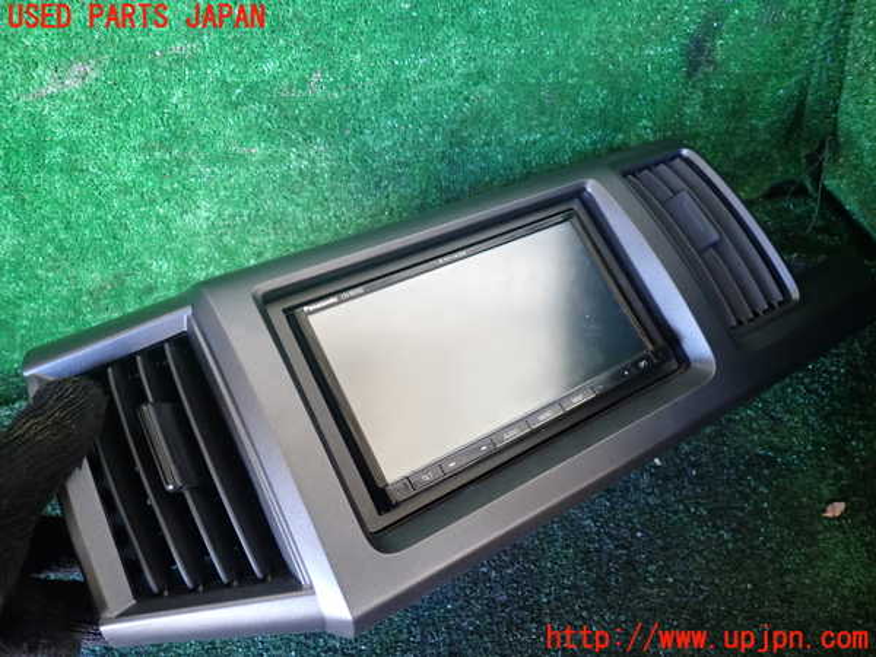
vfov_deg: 54.9
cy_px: 328
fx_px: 633
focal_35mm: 25
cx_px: 438
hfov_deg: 69.4
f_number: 2
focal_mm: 4.5
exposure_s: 1/30
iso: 250
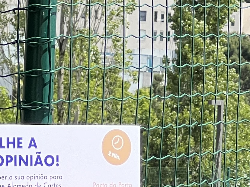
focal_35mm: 375
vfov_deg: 4.0
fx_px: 2708
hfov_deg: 5.3
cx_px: 57
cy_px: 241
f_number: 2.8
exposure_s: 1/622
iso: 32
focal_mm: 9
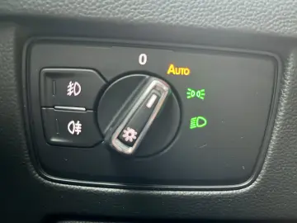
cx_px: 148
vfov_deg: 53.1
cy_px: 112
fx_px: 223
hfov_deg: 67.3
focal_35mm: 26
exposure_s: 1/9
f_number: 1.6
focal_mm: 5.1
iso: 640
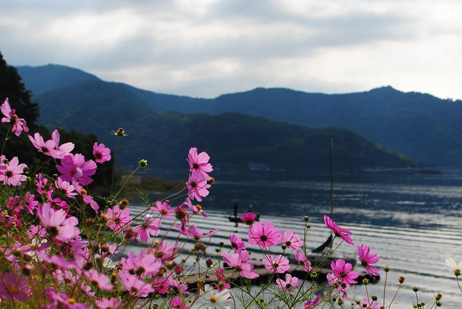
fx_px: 804
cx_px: 258
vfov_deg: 21.7
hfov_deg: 32.0
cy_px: 181
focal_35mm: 63
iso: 100
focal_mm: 35
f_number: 4.5
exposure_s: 1/1000
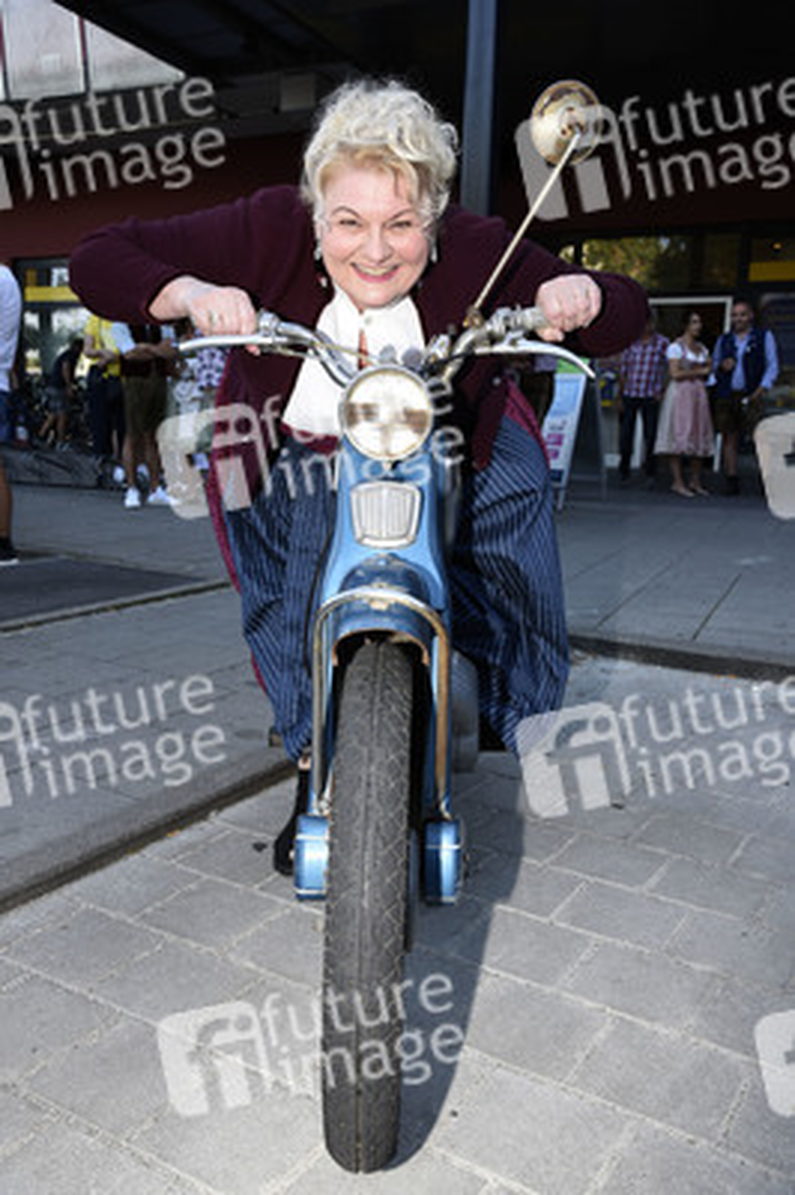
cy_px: 598
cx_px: 398
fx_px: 1029
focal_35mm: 31
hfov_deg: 42.3
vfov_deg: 60.3
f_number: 8
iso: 800
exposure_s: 1/160
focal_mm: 31
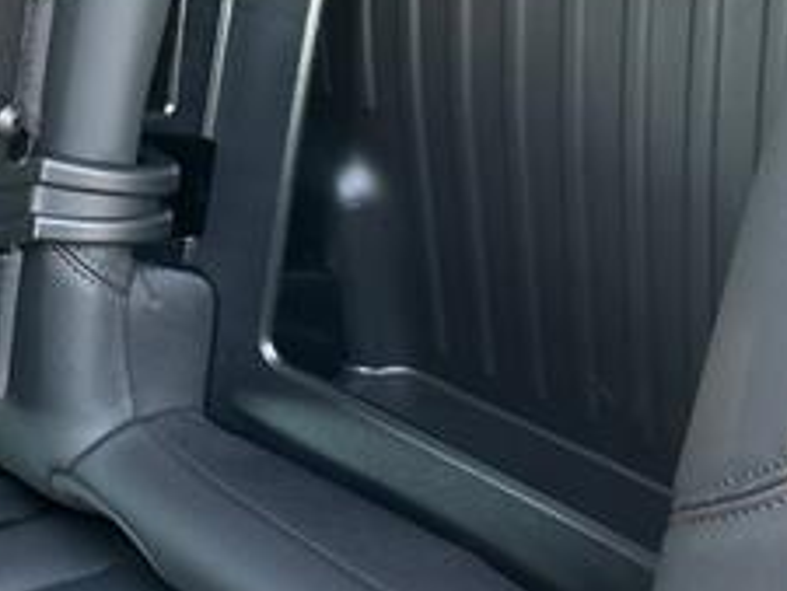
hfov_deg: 25.6
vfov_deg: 19.8
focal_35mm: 74
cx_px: 108
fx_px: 1683
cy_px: 175
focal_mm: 5.7
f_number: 1.5
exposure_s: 1/50
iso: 160
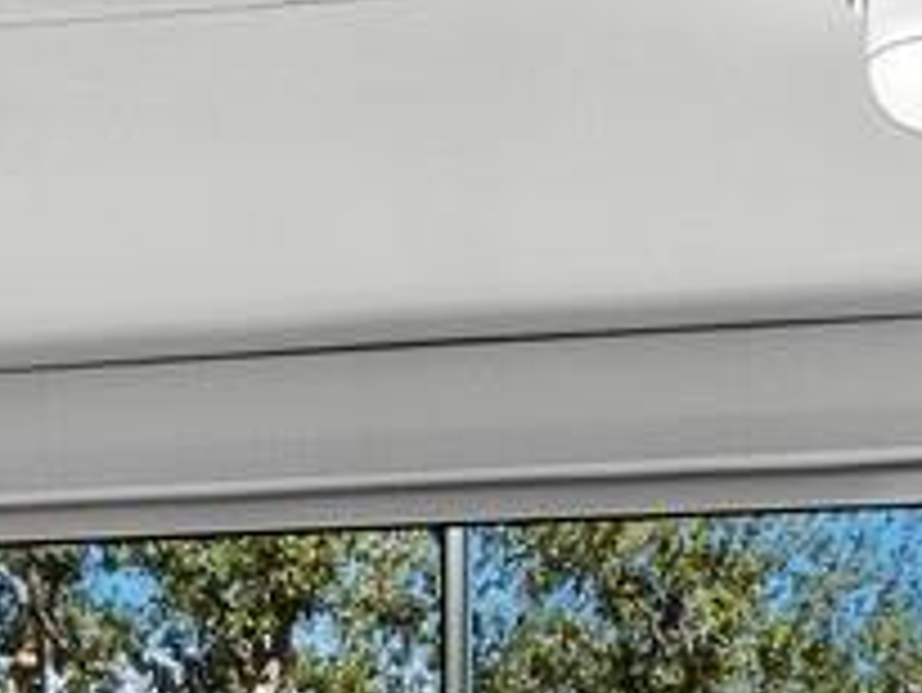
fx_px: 2905
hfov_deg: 18.0
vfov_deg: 12.6
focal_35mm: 109
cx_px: 279
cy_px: 1184
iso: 400
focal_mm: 7
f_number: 11
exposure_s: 1/20
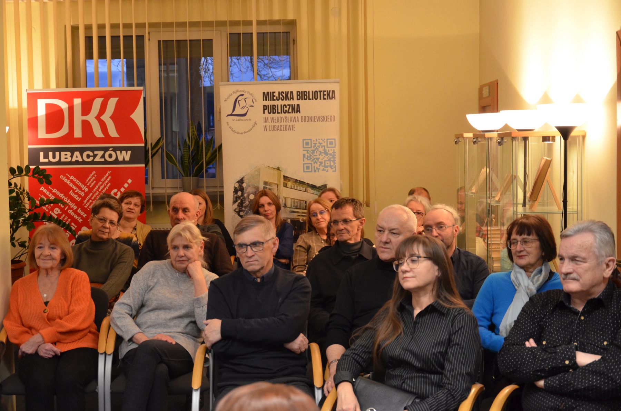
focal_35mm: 52
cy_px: 206
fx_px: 904
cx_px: 310
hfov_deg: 37.9
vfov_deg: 25.6
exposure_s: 1/30
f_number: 4.5
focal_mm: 35
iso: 1600
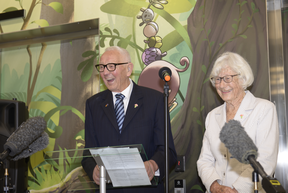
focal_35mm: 70
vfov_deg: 19.5
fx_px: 560
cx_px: 144
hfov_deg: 28.8
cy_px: 96
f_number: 5.6
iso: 400
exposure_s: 1/60
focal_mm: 70
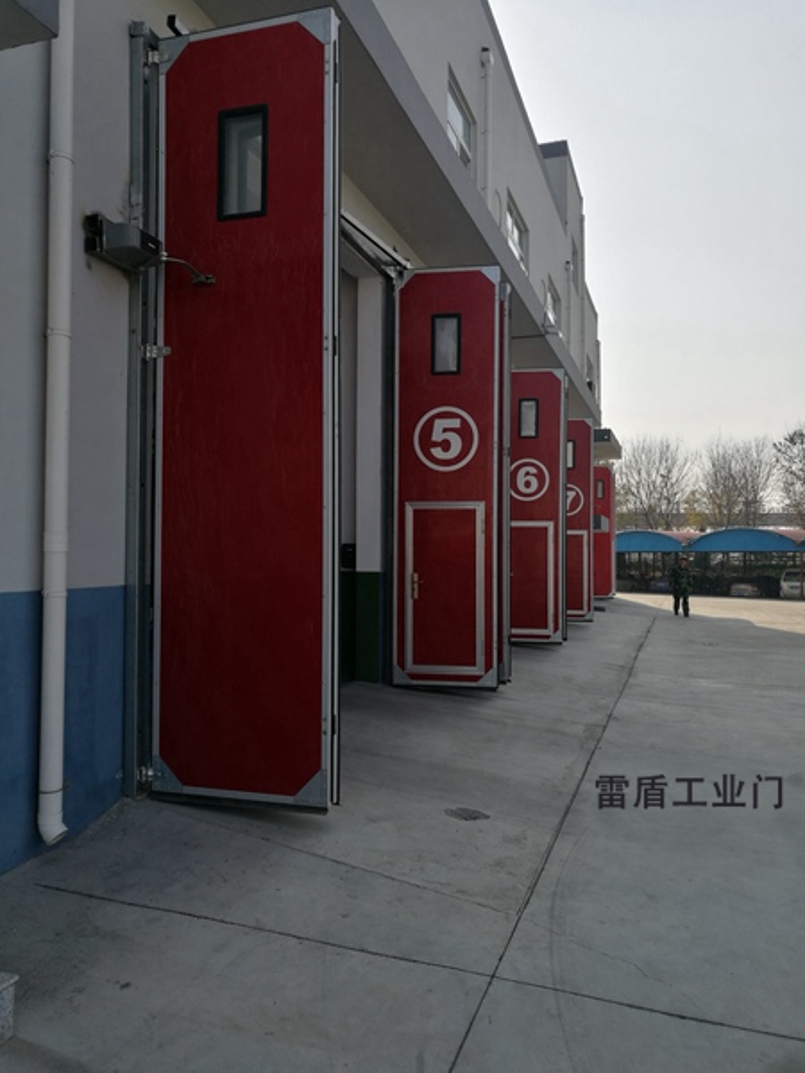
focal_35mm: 27
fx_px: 837
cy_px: 536
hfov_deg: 51.4
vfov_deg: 65.3
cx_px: 402
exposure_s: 1/1043
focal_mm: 4.5
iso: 50
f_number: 2.2
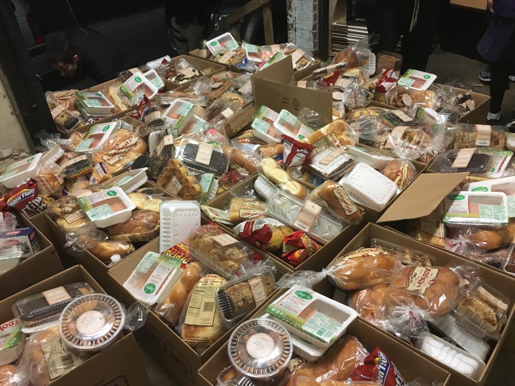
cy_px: 193
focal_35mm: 29
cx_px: 258
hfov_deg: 61.7
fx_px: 431
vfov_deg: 48.2
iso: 200
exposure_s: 1/30
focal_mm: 4.15
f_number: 2.2
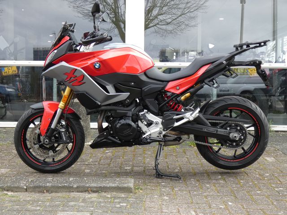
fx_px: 439
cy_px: 108
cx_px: 144
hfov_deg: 36.2
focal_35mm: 53
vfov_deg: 27.5
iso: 80
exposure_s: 1/125
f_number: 3.9
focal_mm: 9.5
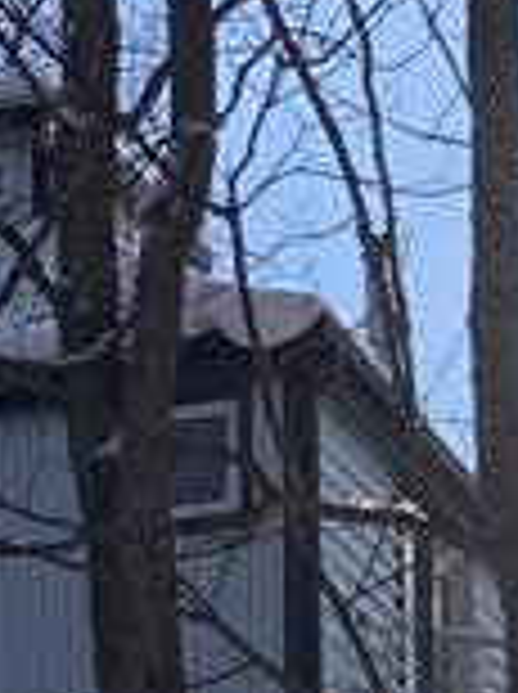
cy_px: 1192
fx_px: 3501
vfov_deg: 10.7
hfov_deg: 8.4
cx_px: -5
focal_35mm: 175
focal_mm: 3.99
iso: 20
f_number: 1.8
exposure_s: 1/2404
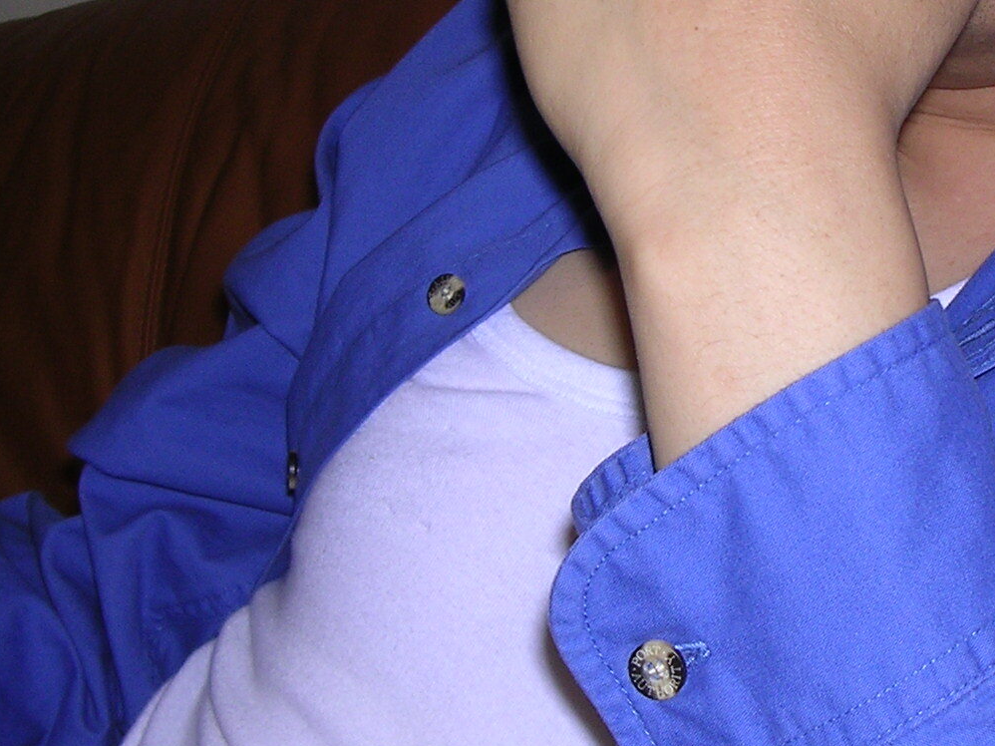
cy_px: 271
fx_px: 2241
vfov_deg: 18.9
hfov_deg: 24.7
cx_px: 779
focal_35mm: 78
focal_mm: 5.8
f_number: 2.8
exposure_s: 1/60.1
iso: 100
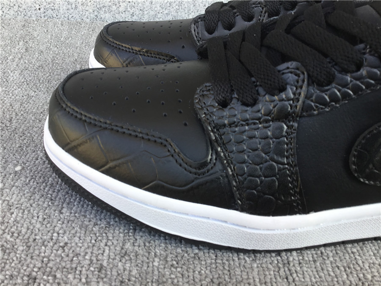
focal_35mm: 31
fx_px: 341
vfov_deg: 45.4
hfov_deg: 58.4
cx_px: 190
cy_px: 143
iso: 25
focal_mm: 3.3
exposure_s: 1/100
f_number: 2.4
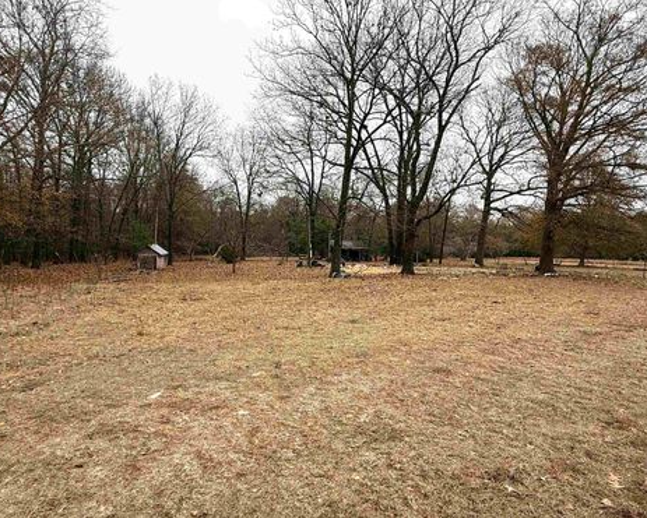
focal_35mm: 20
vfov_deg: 68.2
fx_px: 383
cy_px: 258
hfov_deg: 80.3
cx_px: 331
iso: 50
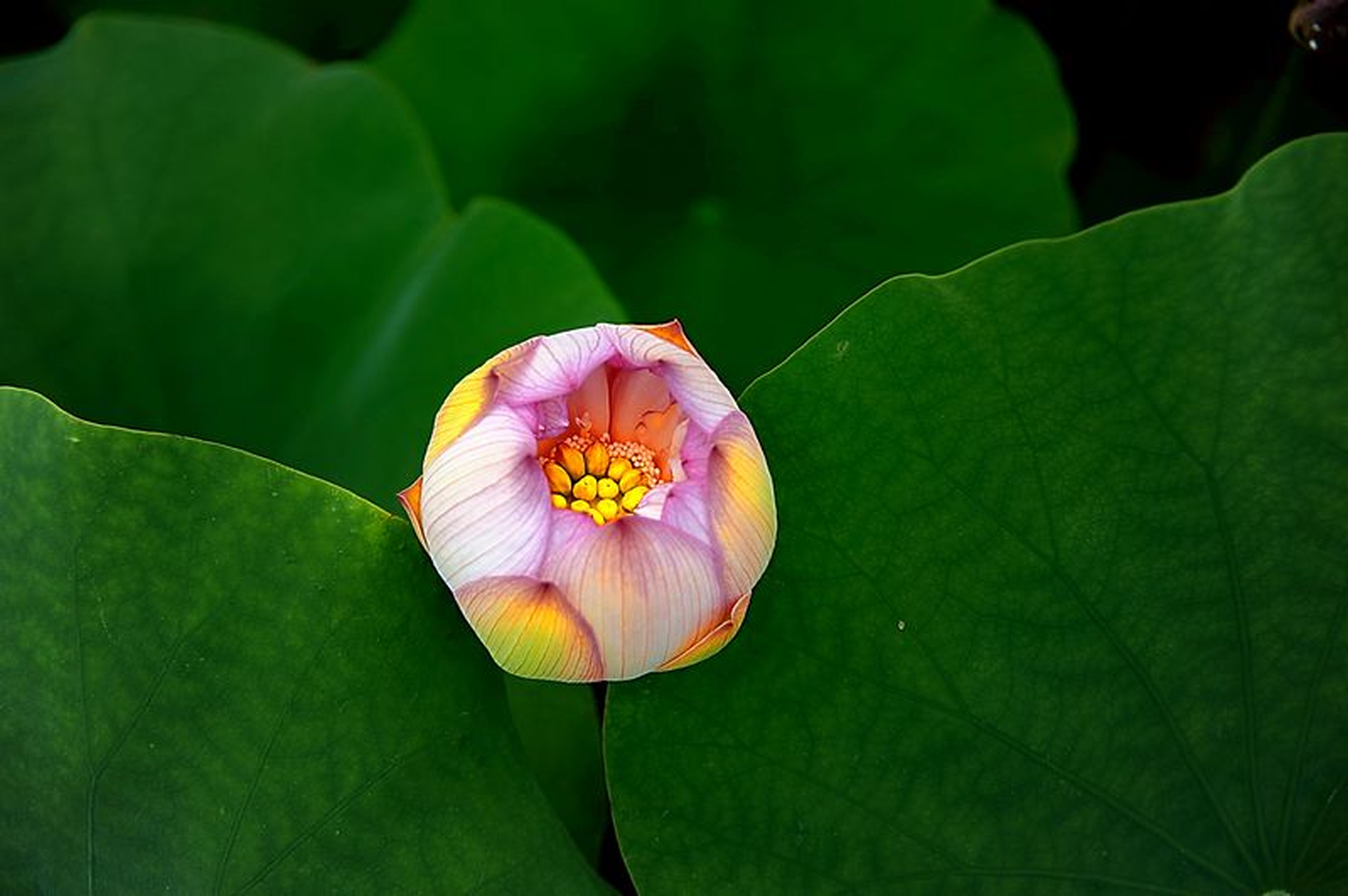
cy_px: 448
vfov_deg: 12.4
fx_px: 4115
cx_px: 674
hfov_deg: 18.6
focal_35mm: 110
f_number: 5.6
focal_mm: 110
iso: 400
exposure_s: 1/640
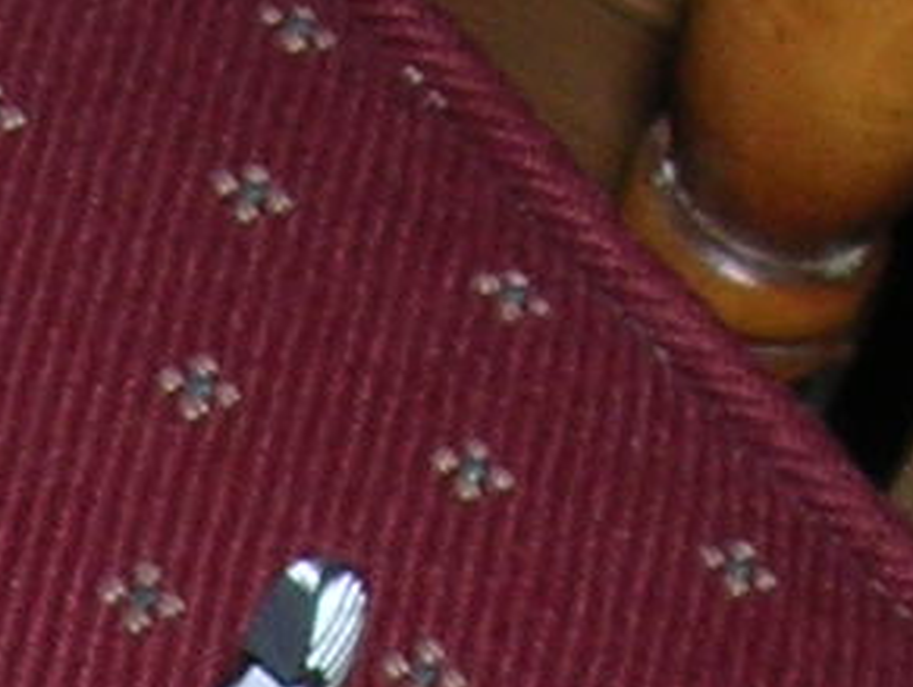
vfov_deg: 5.3
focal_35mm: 267
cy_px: 1976
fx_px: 7051
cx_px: -781
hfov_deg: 7.2
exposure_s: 1/60.1
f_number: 2.8
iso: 100
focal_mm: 5.8
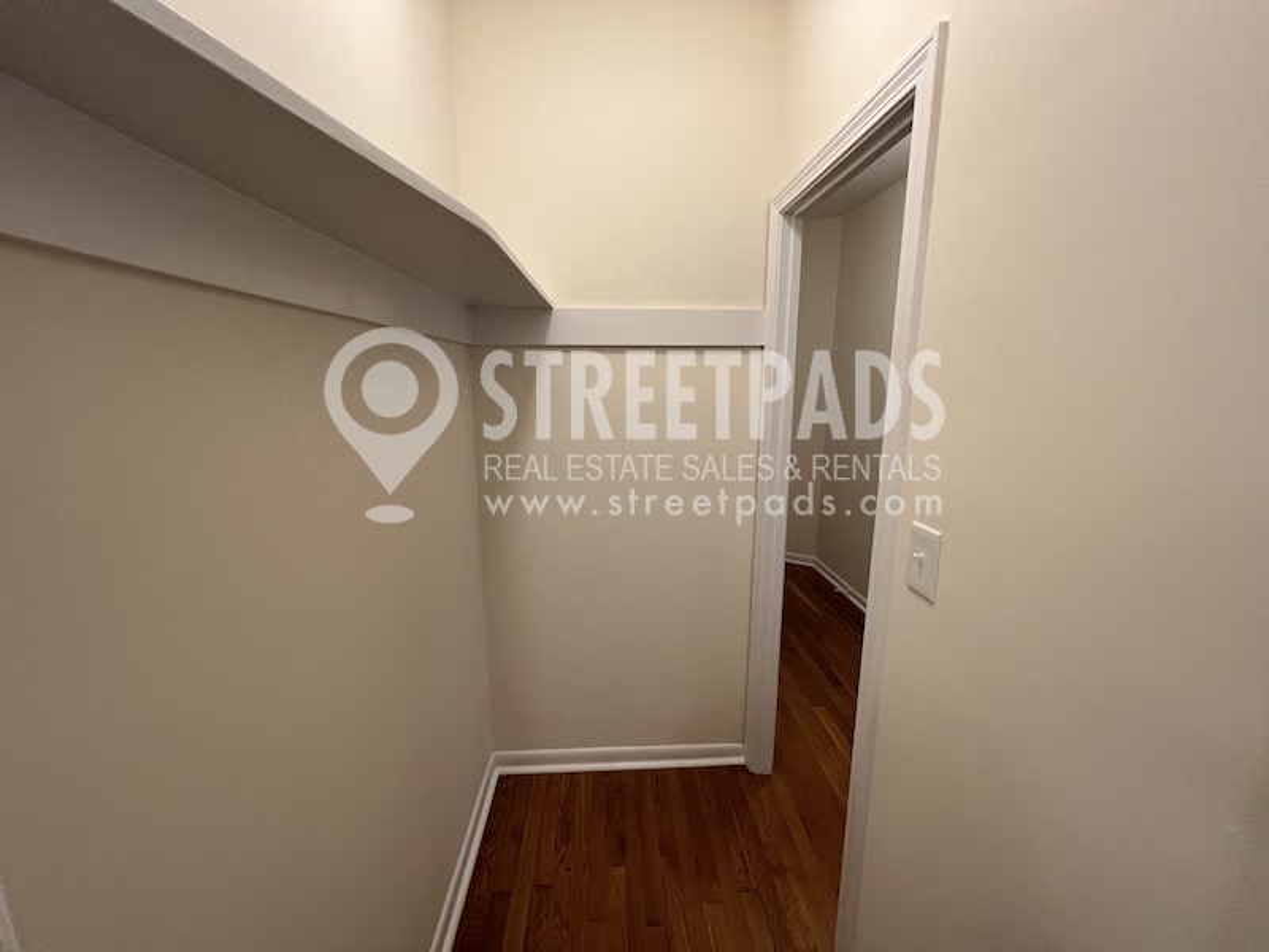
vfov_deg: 89.9
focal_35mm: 13
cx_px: 634
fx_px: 477
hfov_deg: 106.2
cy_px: 476
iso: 160
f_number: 1.8
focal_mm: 1.57
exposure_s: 1/120
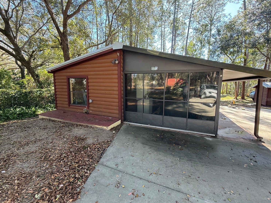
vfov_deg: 81.7
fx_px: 117
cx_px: 137
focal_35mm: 15
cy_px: 99
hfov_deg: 98.2
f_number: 2.2
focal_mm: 2.22
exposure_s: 1/99
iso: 125
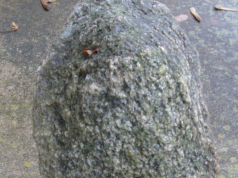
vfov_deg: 17.5
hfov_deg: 23.6
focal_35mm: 83
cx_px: 123
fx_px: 571
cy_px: 155
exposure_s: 1/20
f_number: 2.8
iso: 100
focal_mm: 4.7
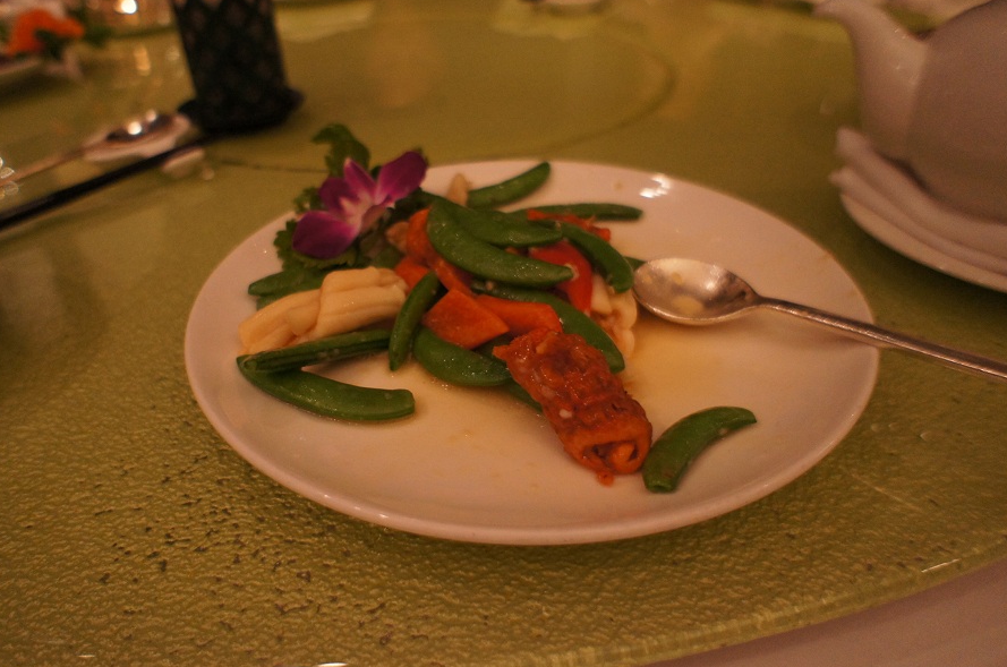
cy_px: 327
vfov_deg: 47.7
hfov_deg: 67.4
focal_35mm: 27
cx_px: 460
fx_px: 754
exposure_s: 1/125
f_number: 2.8
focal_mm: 16
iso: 1600
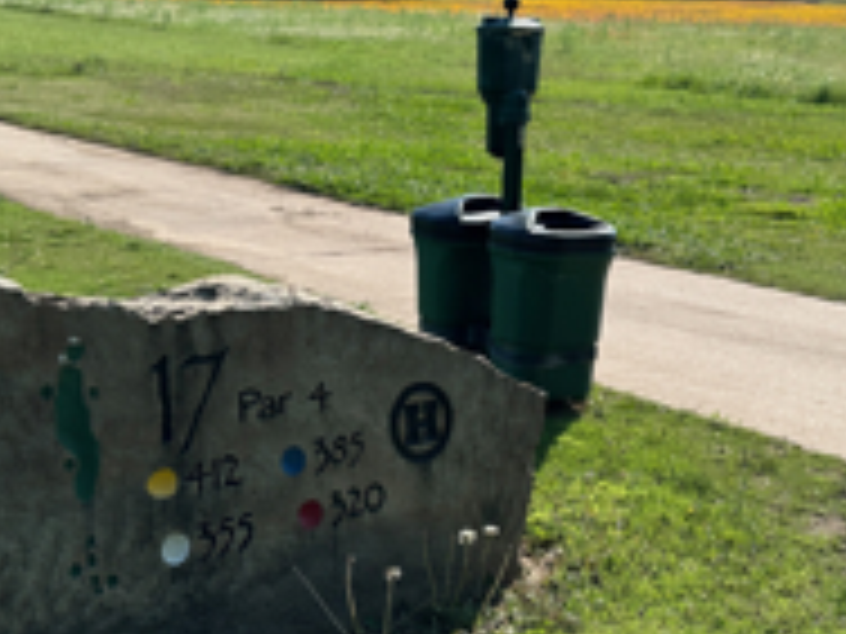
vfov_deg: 28.6
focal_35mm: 51
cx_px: 356
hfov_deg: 37.4
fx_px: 1246
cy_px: 333
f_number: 1.78
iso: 80
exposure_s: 1/3472
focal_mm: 6.86
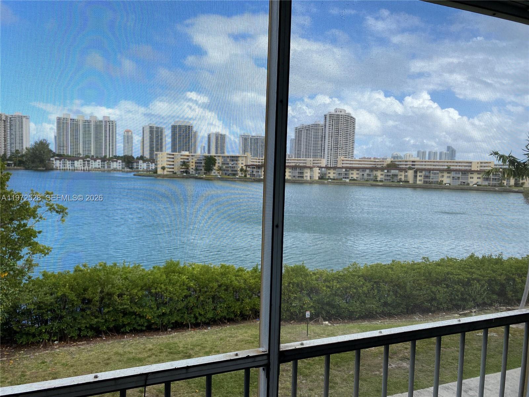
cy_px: 198
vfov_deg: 53.1
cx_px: 264
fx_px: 397
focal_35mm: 26
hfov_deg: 67.3
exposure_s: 1/1565
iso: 32
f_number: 1.8
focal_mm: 4.25
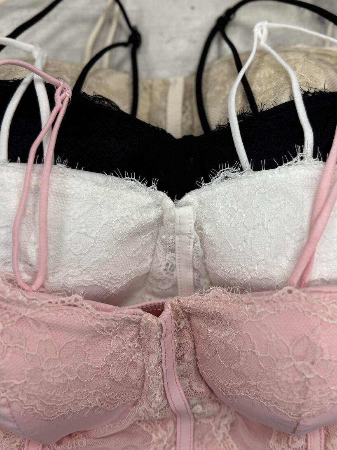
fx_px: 428
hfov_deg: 42.9
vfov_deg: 55.3
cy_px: 218
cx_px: 186
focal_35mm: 33
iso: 64
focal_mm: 6.76
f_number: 1.78
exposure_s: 1/100
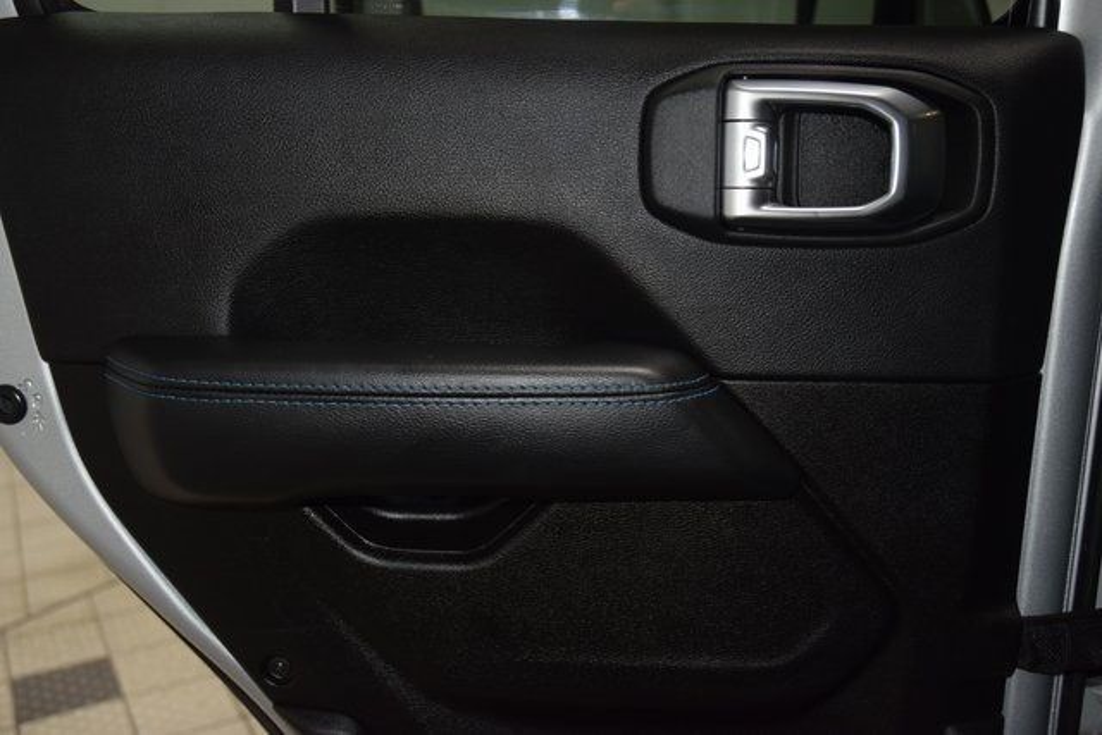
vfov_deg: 35.5
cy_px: 368
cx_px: 551
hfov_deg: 51.3
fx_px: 1148
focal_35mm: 38
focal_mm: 25
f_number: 3.8
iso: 1000
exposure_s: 1/80
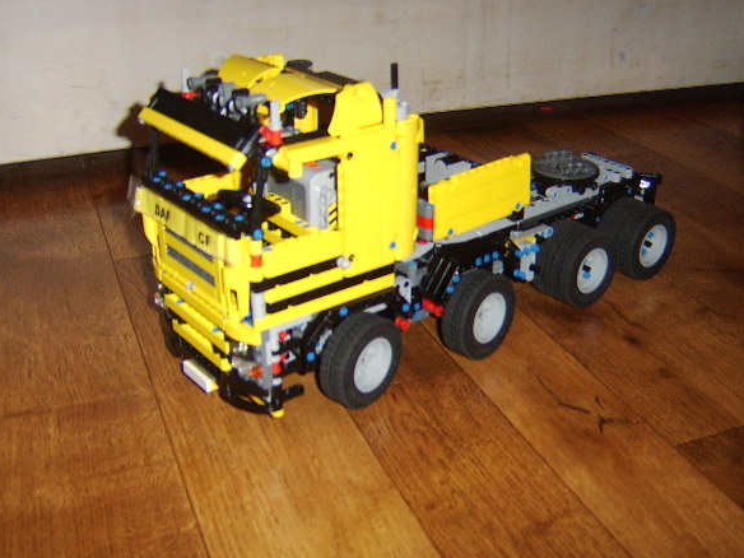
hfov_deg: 54.0
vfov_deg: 41.8
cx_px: 380
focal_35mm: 34
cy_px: 303
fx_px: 731
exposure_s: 1/30
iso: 200
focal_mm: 8.13
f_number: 2.7
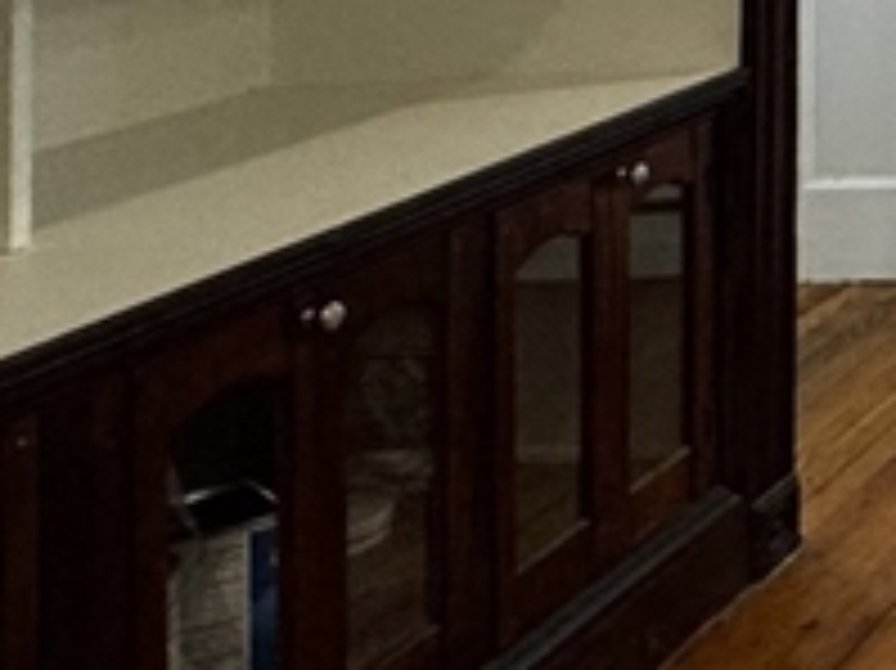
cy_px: -342
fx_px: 1863
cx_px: 2139
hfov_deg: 15.2
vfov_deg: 18.1
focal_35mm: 72
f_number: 2.2
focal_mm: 2.22
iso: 160
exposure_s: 1/120
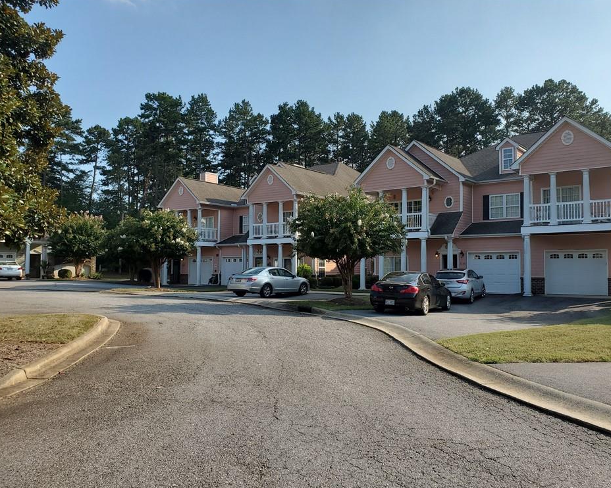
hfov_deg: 62.1
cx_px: 331
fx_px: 506
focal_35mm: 28
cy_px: 249
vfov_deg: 51.5
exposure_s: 1/1350
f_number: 2.4
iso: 50
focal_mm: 4.3
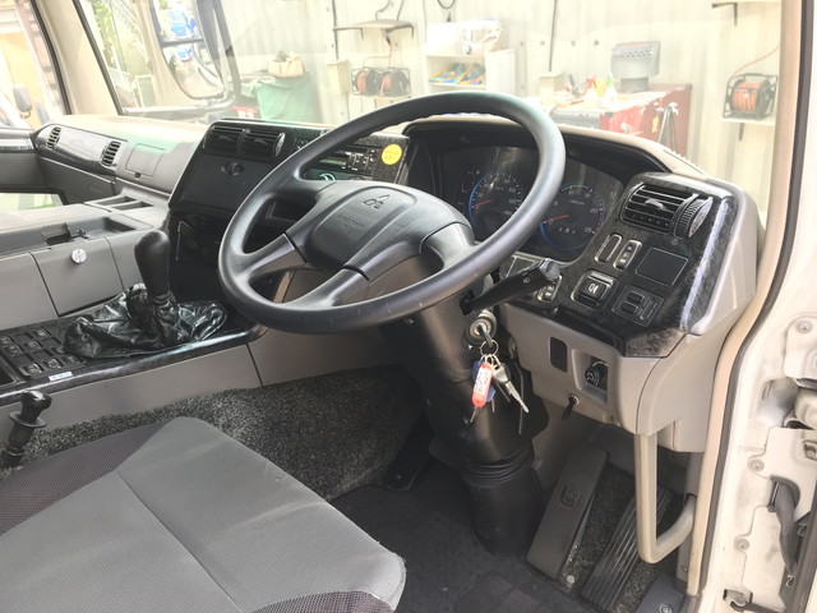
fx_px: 661
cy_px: 306
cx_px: 408
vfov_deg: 49.7
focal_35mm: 28
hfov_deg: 63.4
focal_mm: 3.99
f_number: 1.8
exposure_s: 1/137
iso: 20
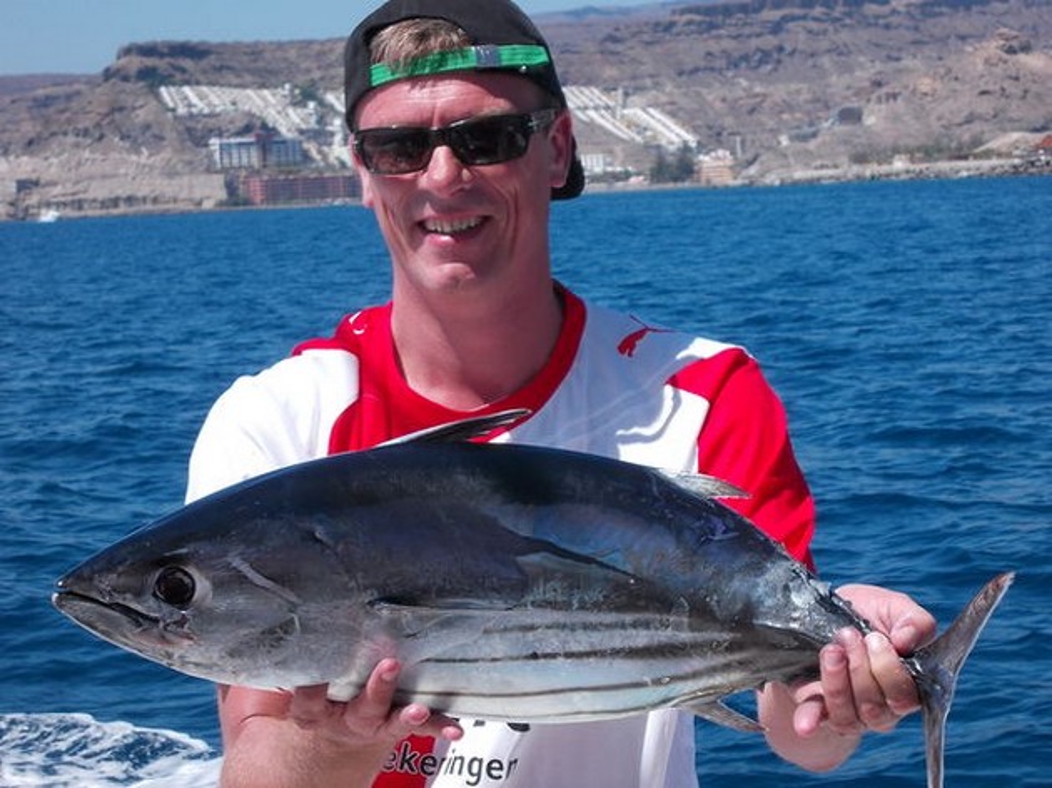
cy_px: 394
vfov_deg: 15.4
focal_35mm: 96
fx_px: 2916
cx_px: 526
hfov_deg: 20.4
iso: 80
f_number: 5.3
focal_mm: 13.6
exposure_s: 1/400
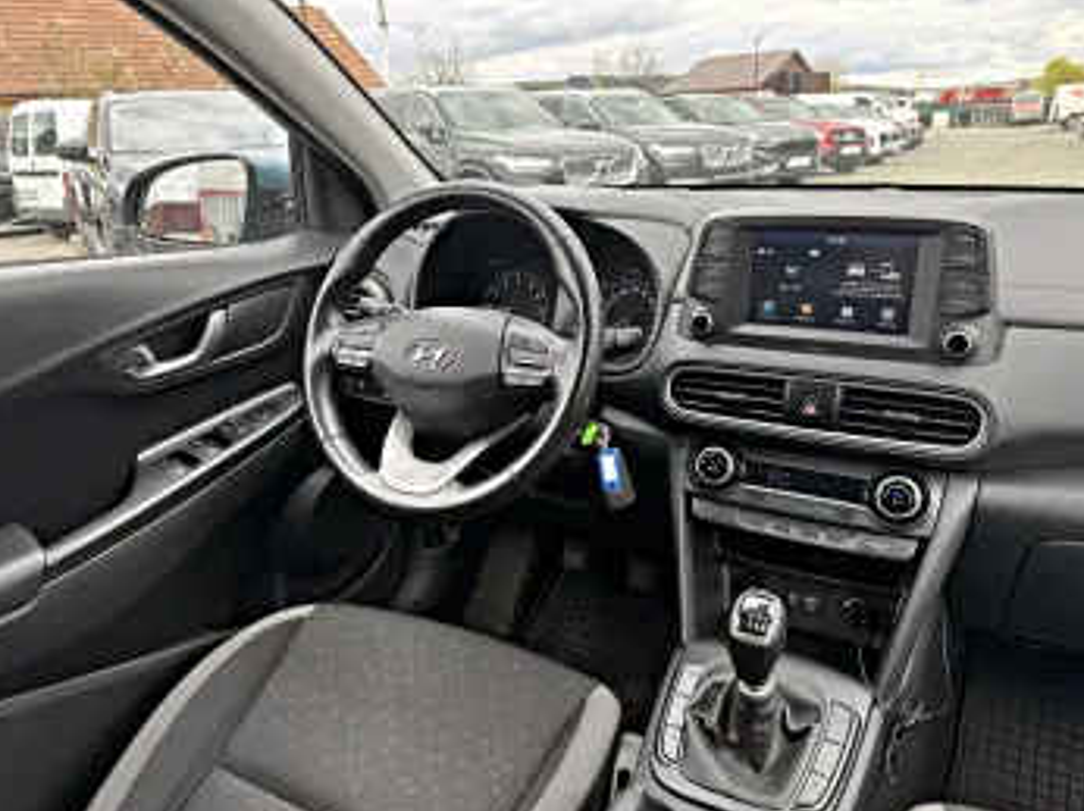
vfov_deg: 54.8
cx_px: 551
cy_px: 420
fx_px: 782
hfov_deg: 69.4
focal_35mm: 25
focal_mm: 6.76
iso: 50
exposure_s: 1/138
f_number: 1.78
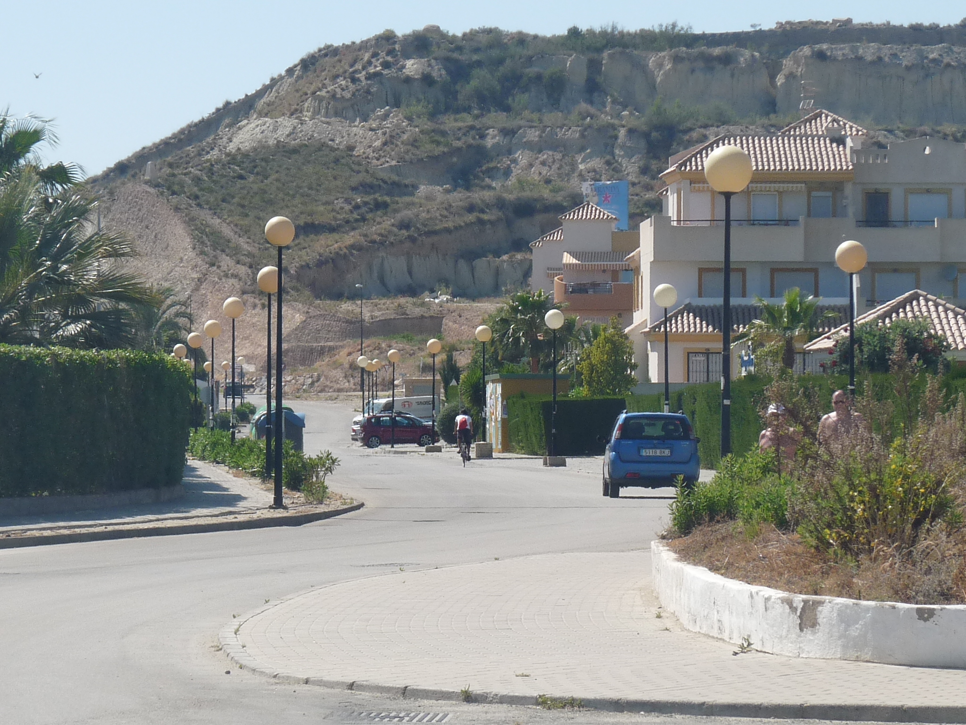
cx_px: 483
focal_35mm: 173
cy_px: 362
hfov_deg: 11.4
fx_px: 4828
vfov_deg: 8.6
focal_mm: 17.4
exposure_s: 1/500
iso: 100
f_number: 5.6
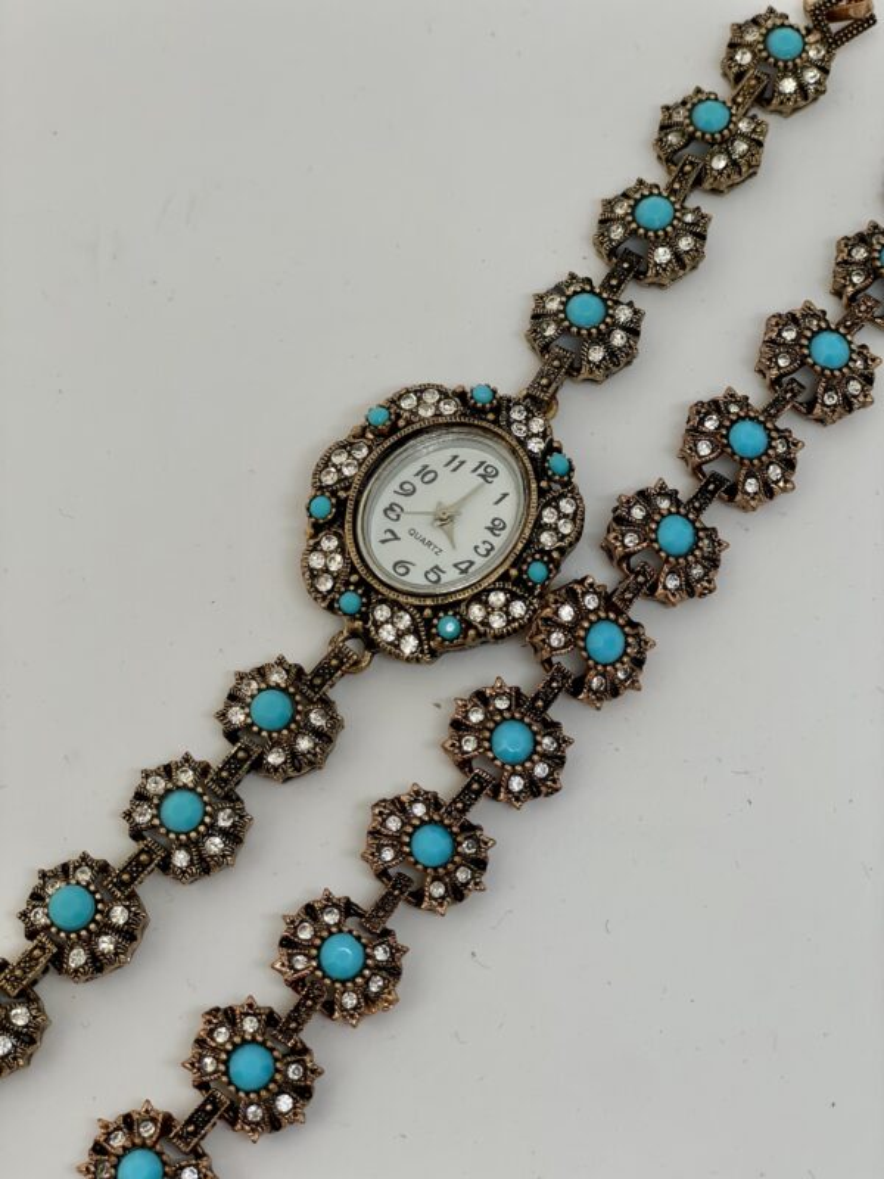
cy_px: 590
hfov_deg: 28.0
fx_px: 1771
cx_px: 442
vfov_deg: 36.8
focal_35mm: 52
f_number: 2
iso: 40
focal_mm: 6
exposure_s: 1/122
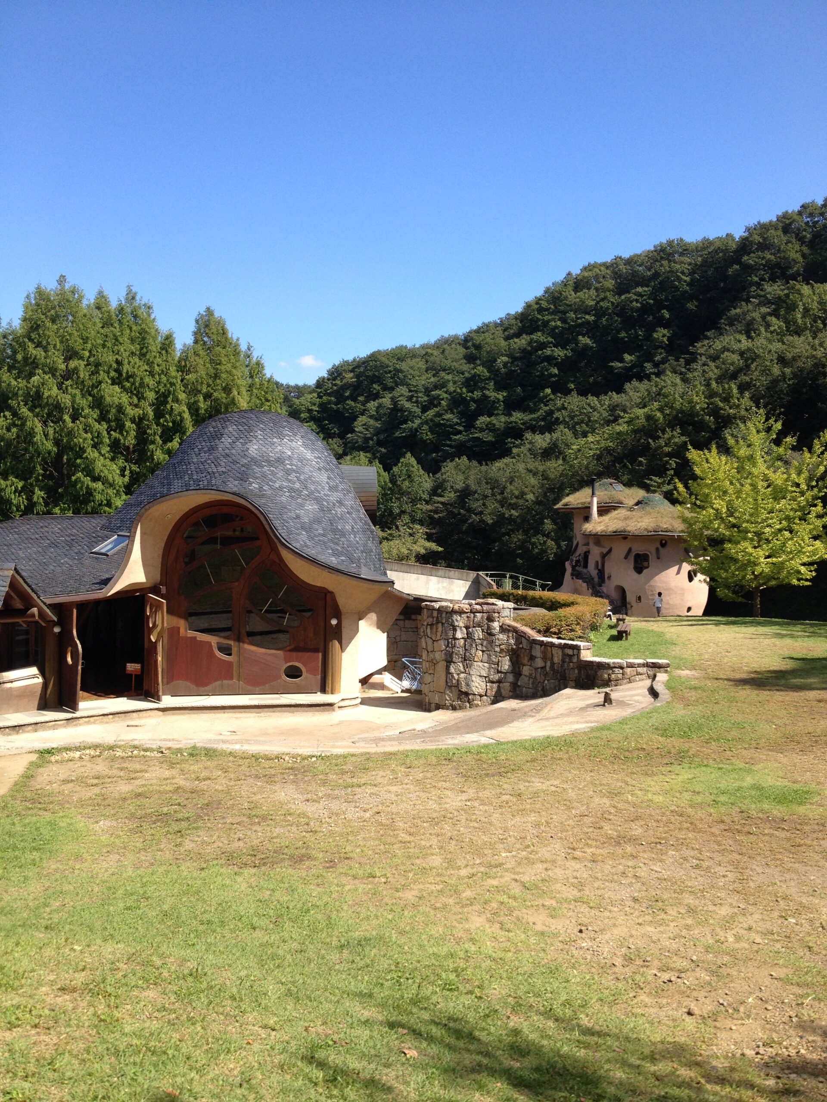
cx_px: 414
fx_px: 1115
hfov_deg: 40.7
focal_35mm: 35
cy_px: 551
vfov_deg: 52.6
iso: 50
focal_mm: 4.28
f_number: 2.4
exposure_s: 1/1042
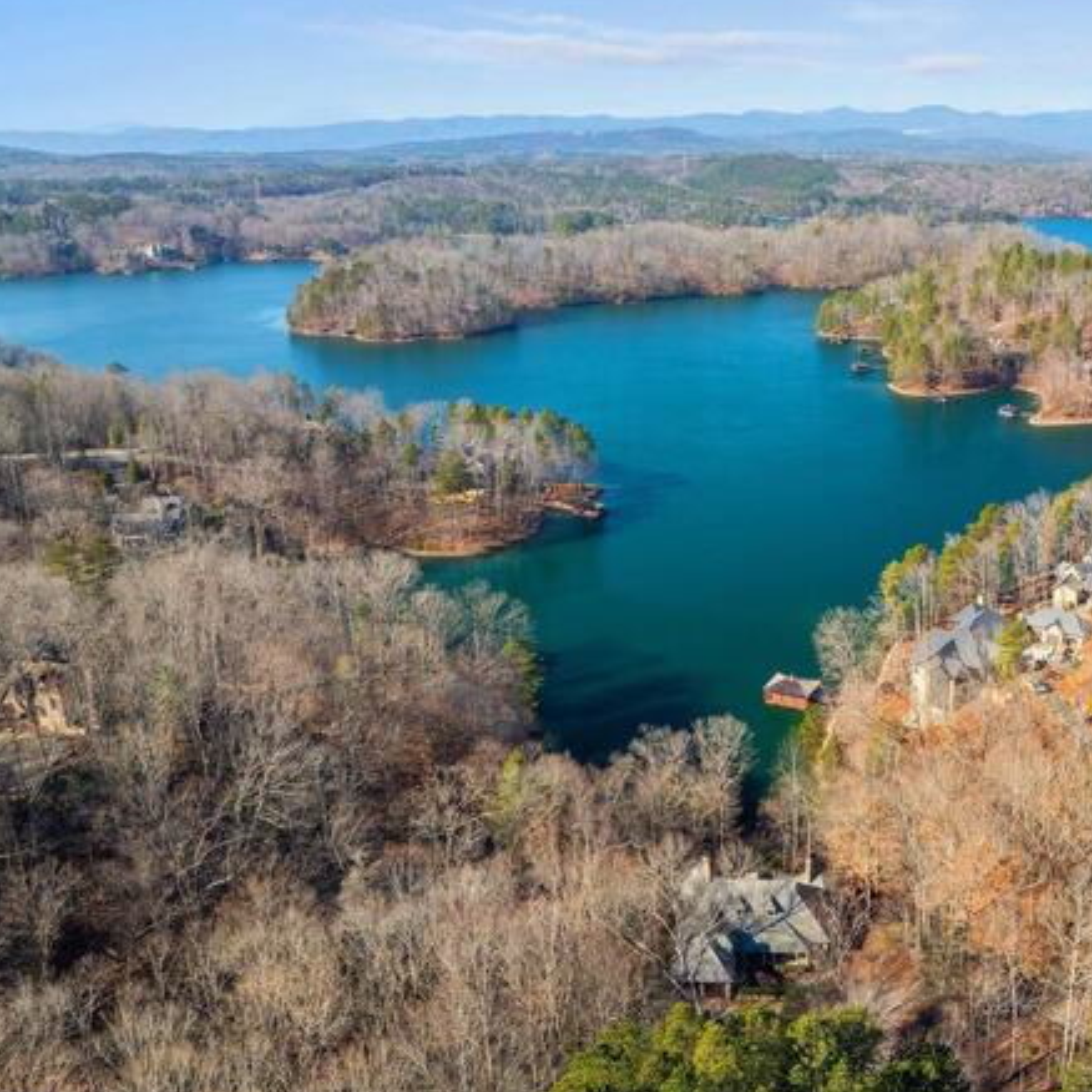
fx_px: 1106
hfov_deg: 50.9
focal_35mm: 31
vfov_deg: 52.5
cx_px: 783
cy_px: 524
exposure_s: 1/60
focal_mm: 12.29
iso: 100
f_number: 4.5
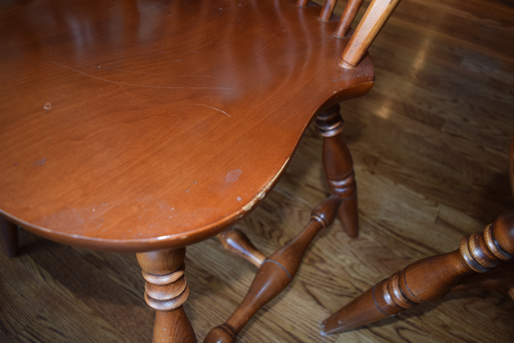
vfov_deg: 47.9
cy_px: 172
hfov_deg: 67.4
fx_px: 385
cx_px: 257
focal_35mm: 27
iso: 500
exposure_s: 1/60
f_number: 4
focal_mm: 18
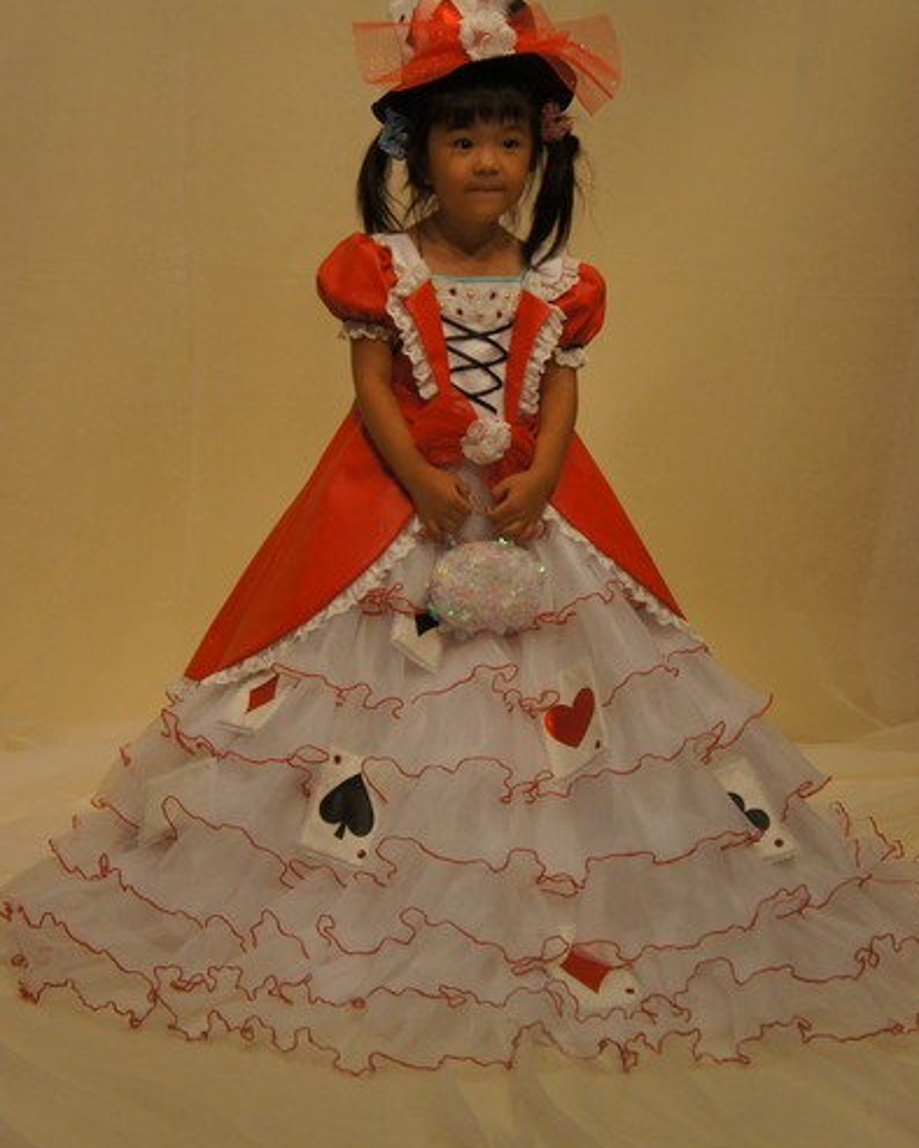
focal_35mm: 64
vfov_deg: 29.7
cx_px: 464
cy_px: 540
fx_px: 2160
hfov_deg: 24.0
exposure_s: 1/250
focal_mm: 37
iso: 1600
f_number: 4.5
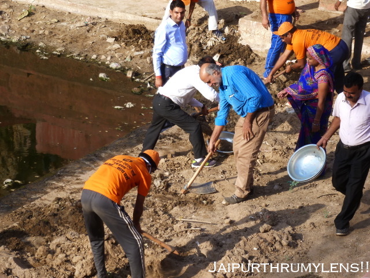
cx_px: 185
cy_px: 139
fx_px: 1400
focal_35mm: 131
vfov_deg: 11.3
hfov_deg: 15.1
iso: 100
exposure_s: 1/200
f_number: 5.2
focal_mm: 23.4
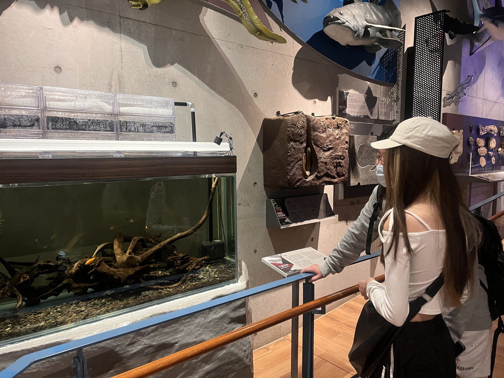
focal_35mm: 26
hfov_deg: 67.3
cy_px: 189
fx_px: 379
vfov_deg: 53.1
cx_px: 252
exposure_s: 1/40
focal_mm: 5.1
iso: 500
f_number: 1.6
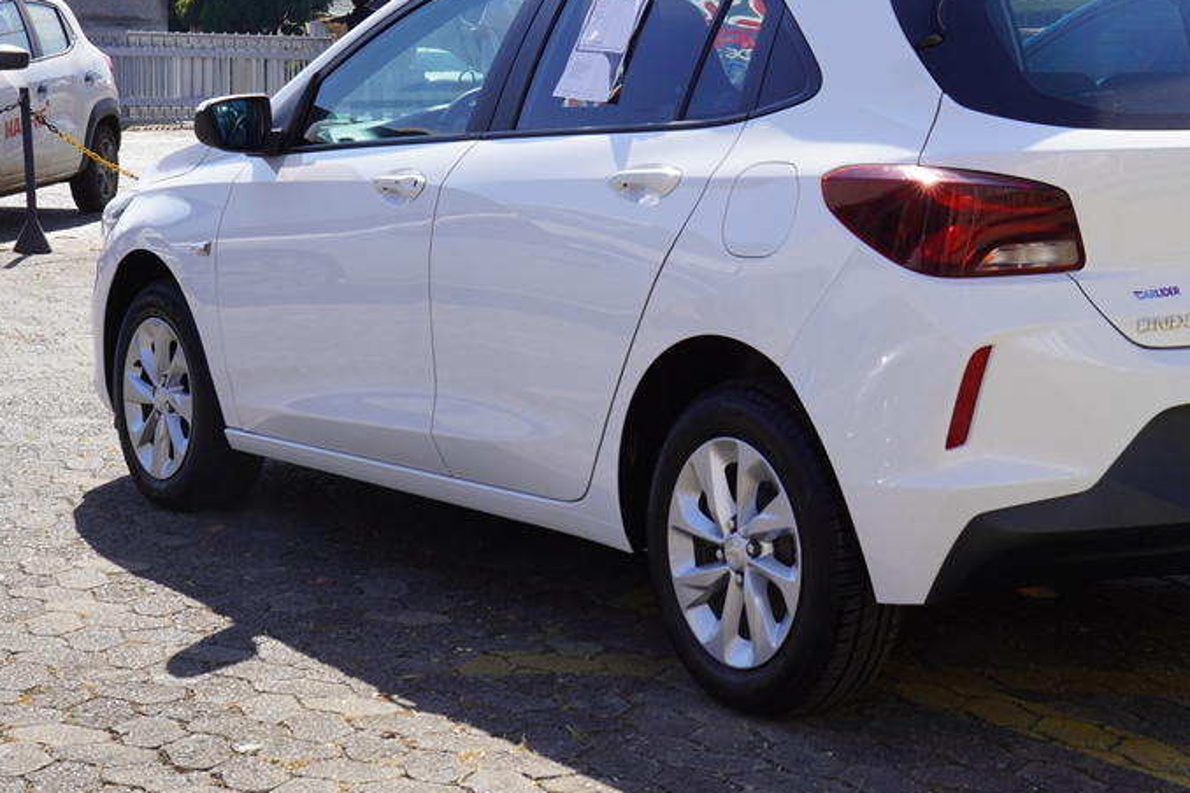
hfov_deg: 26.9
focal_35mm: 75
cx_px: 830
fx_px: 2471
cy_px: 280
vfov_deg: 18.2
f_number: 9
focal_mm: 33
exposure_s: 1/125
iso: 100
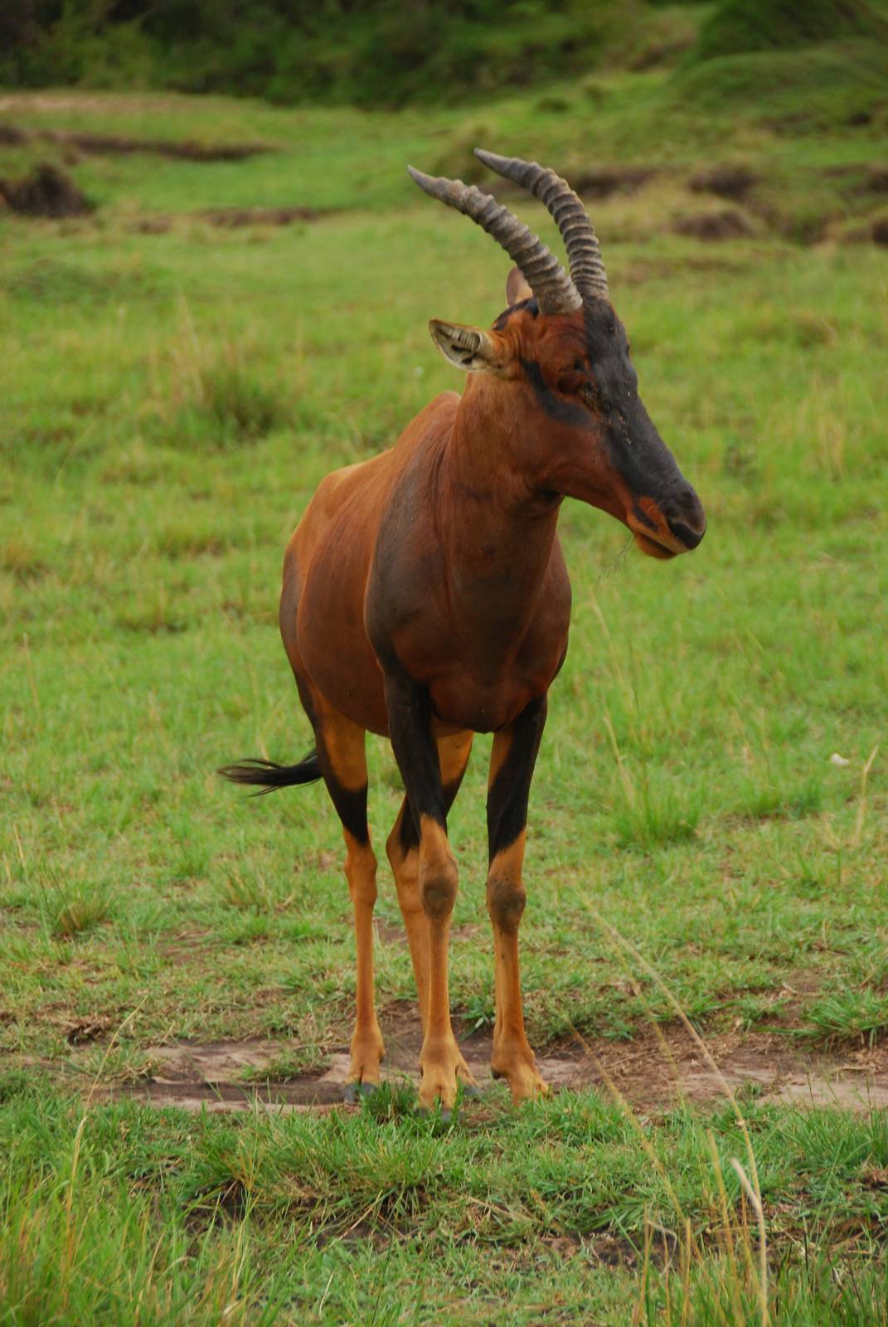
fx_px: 6198
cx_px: 444
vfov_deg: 12.2
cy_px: 664
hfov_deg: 8.2
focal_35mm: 168
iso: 250
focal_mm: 112
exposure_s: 1/100
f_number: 5.6
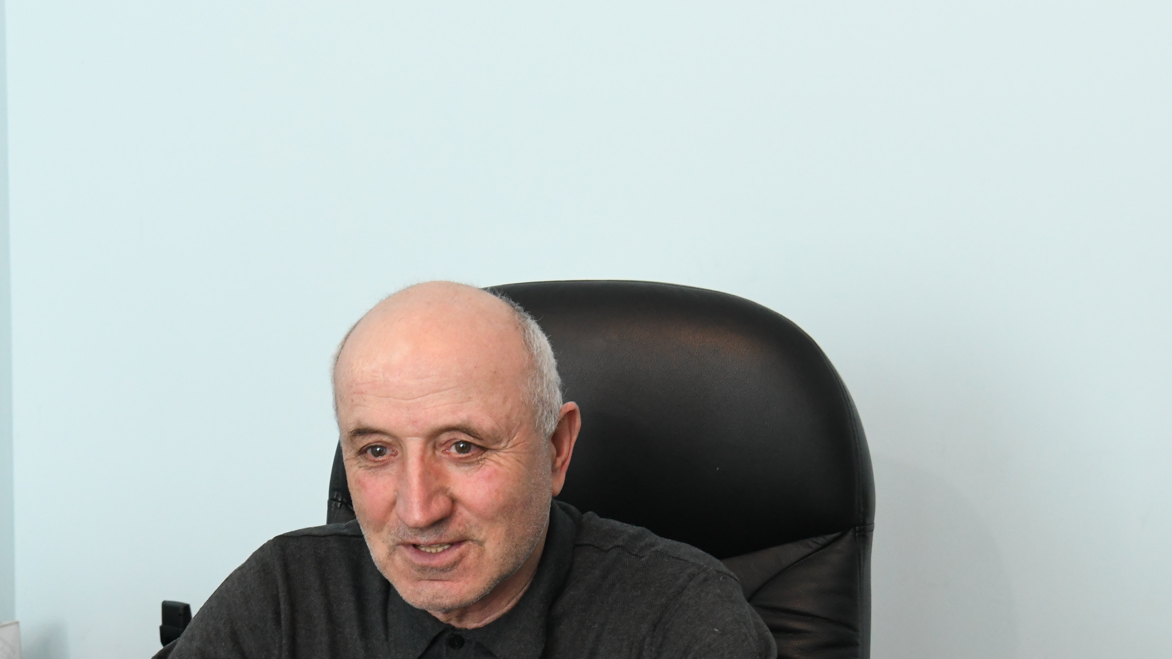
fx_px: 2362
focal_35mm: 76
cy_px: 488
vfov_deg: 15.8
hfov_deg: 27.8
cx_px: 452
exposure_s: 1/50
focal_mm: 40
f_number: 8
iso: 2500
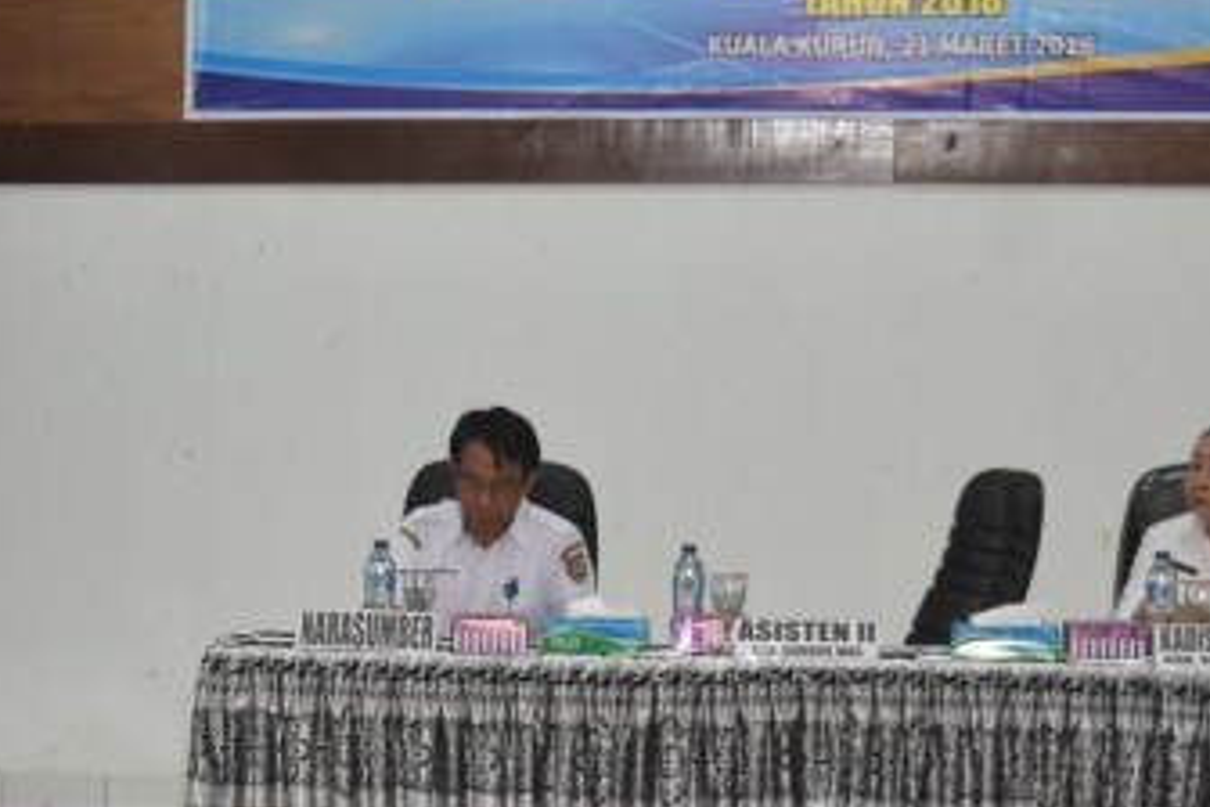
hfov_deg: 14.1
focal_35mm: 144
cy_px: 638
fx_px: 4840
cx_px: 58
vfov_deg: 9.5
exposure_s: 1/100
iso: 800
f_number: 5
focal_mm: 42
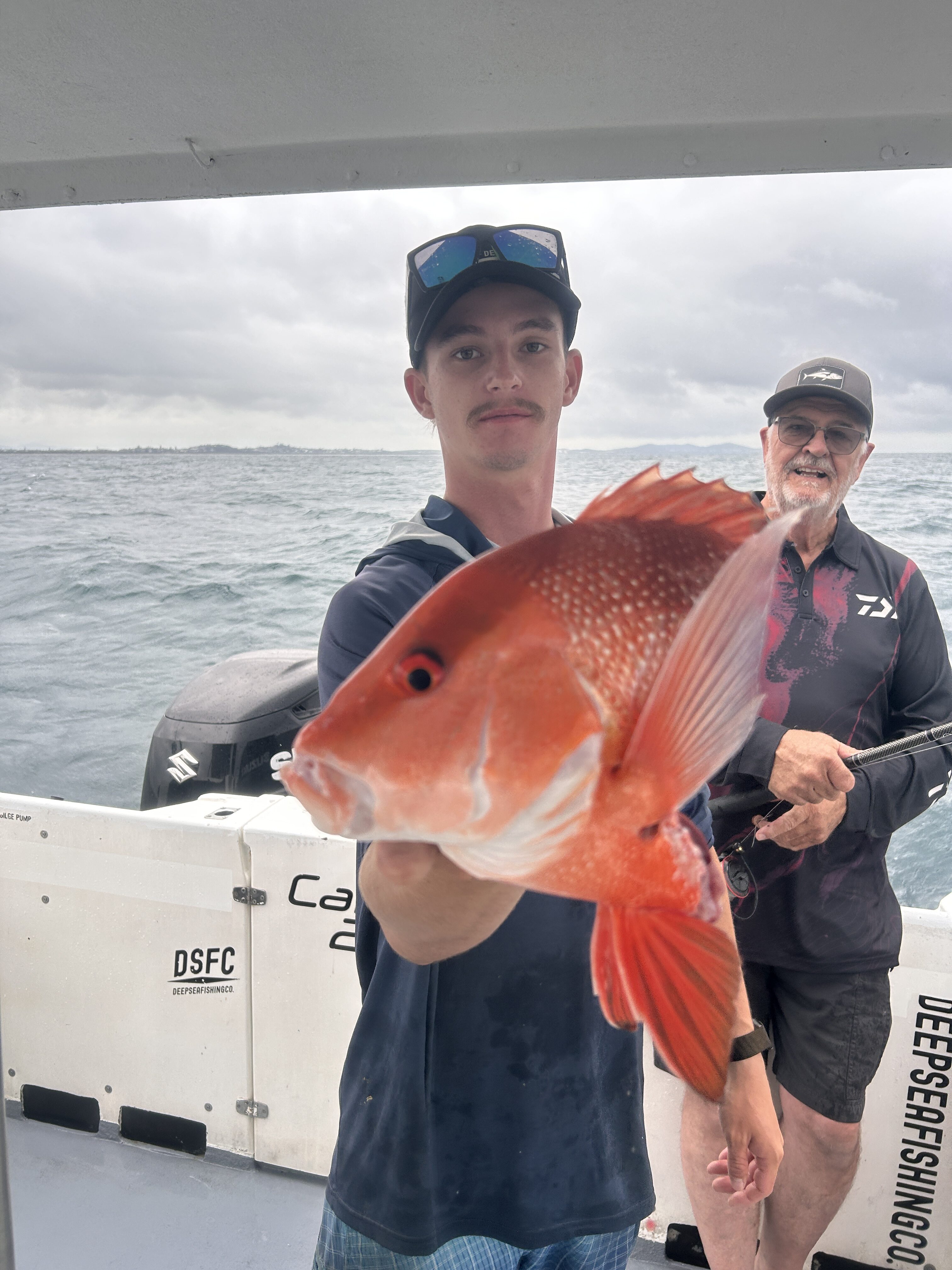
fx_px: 953
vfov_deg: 67.3
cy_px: 635
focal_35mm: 26
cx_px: 476
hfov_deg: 53.1
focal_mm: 5.7
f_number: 1.5
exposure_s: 1/452
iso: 50
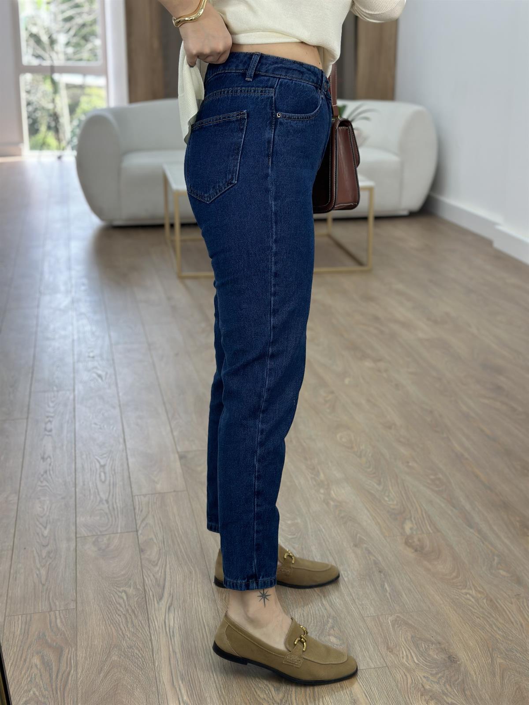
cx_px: 264
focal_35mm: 48
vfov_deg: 39.7
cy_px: 352
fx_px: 978
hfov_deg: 30.3
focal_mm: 6.86
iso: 100
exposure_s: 1/141
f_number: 1.78
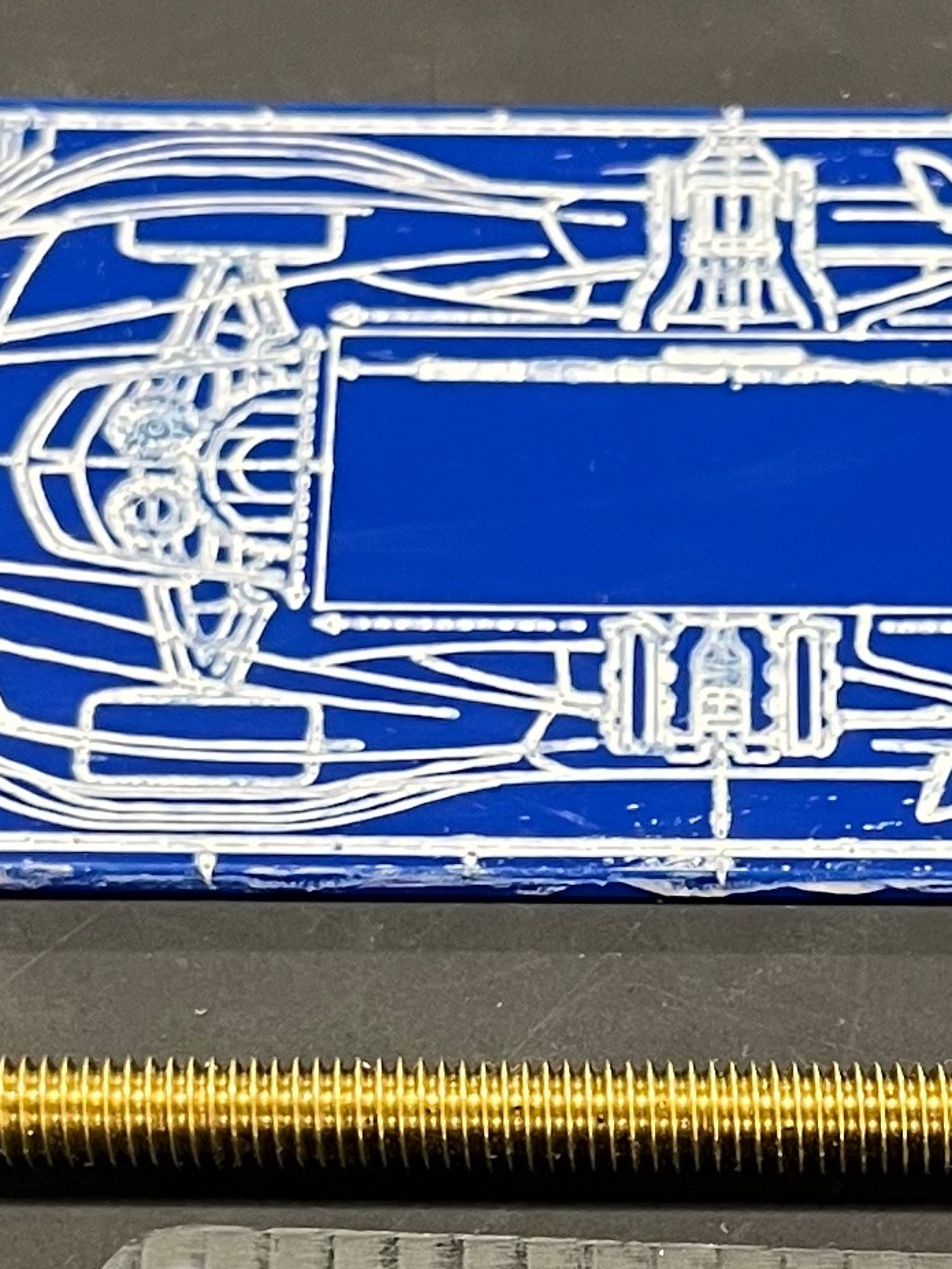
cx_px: 698
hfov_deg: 13.1
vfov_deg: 17.3
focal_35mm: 113
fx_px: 4144
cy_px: 1035
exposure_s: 1/60
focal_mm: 5.1
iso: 125
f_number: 1.6
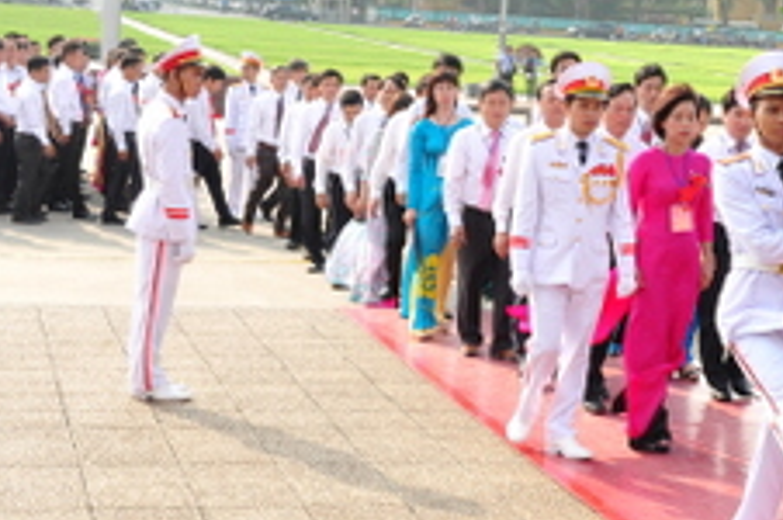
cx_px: 603
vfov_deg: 14.7
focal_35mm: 93
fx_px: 2020
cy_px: 270
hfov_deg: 21.7
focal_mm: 28
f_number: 13
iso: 250
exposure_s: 1/80
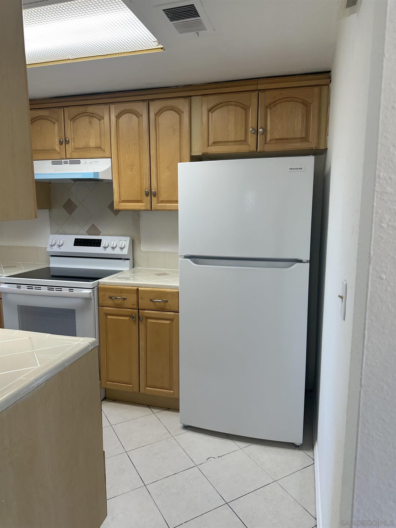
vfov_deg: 71.6
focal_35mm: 24
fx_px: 366
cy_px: 264
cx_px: 198
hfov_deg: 56.8
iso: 80
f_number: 1.78
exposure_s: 1/120
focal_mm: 6.86
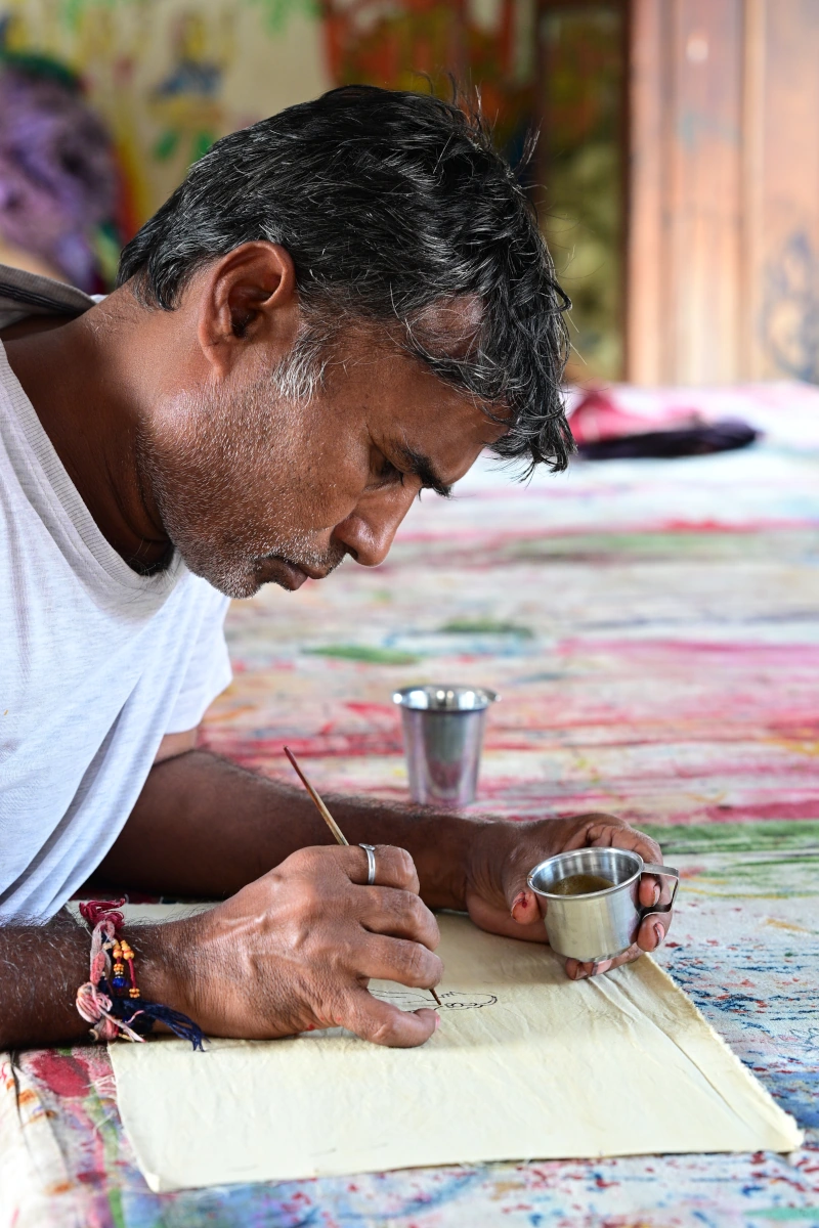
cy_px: 614
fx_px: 2900
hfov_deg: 16.1
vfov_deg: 23.9
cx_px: 410
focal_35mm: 85
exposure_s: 1/60
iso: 1250
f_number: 5.6
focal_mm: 85
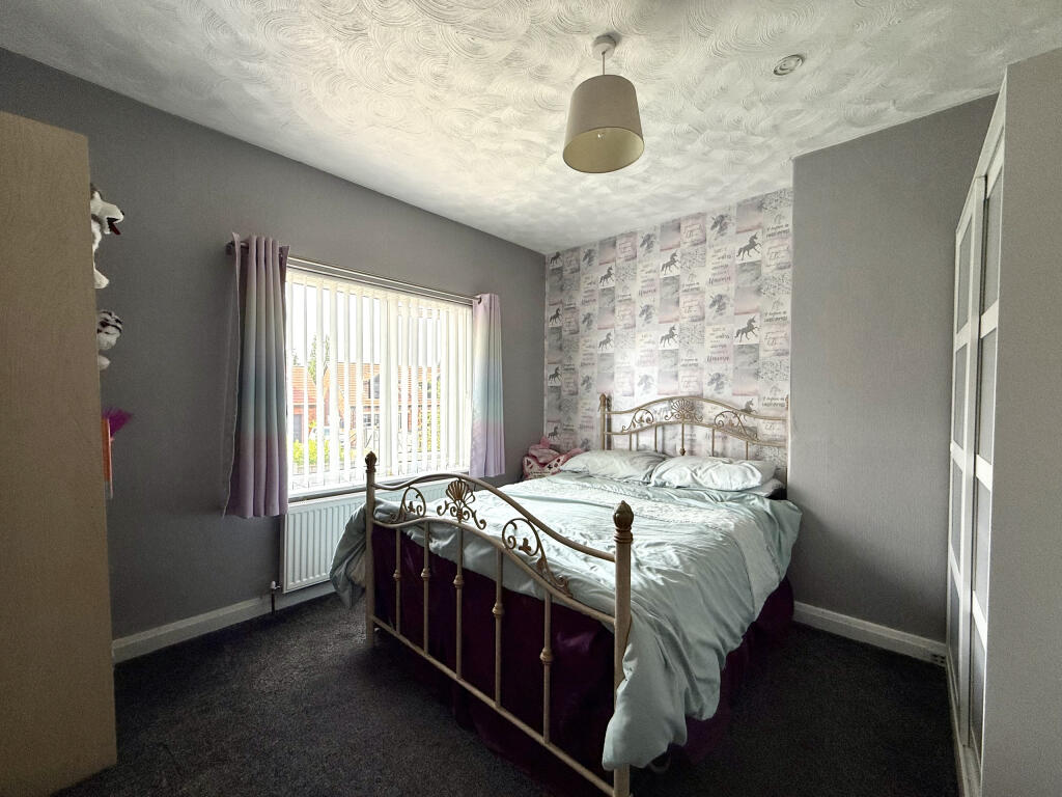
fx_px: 430
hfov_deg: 102.1
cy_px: 398
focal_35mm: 14
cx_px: 531
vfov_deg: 85.7
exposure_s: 1/128
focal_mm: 2.22
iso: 64
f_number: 2.2
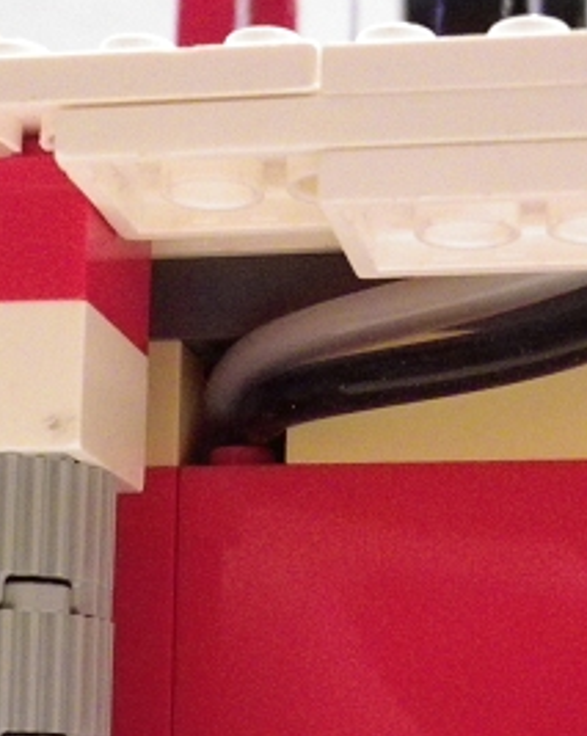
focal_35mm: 96
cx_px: 328
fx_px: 2088
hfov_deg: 16.0
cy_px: 485
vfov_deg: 19.9
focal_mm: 7.3
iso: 800
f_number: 3.9
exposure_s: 1/8
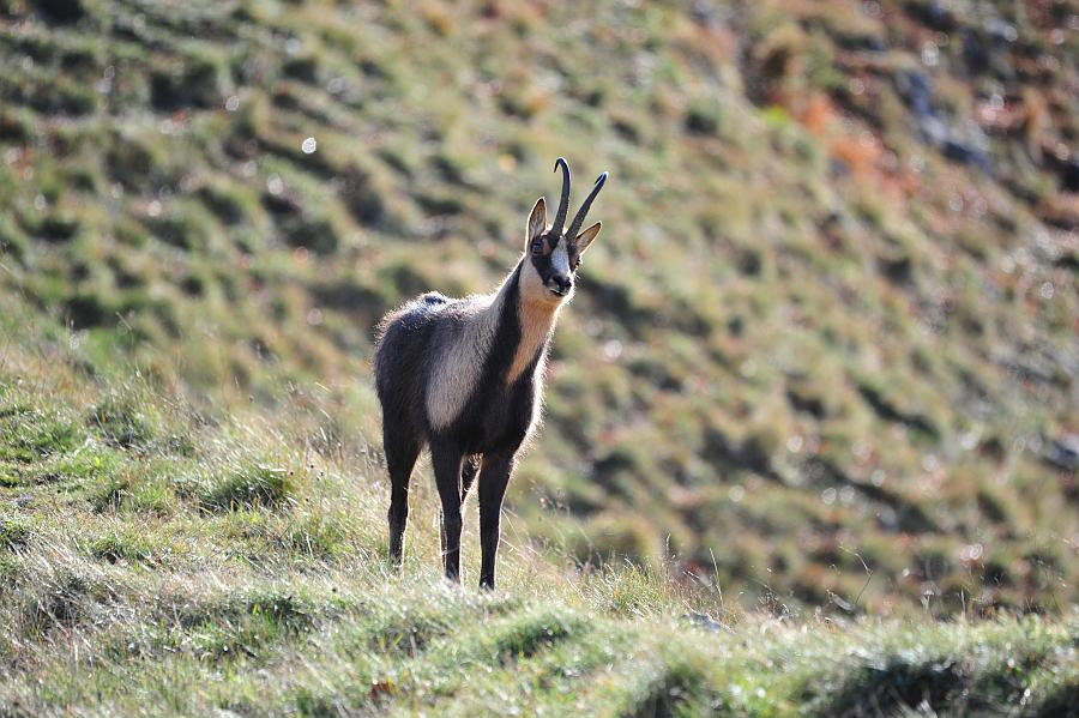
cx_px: 540
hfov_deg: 4.1
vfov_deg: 2.7
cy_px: 359
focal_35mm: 500
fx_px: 14977
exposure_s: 1/250
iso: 320
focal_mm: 500
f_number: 8
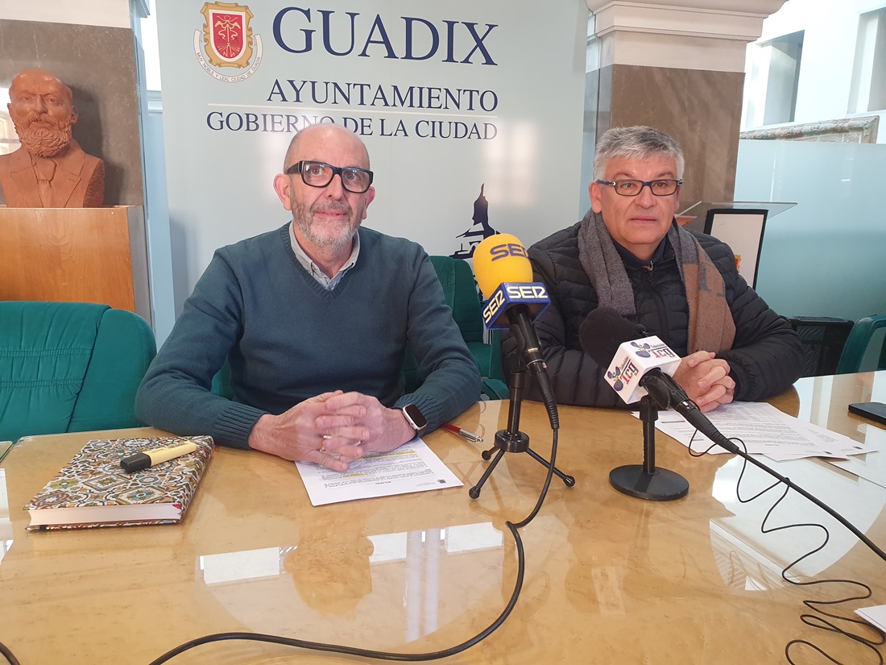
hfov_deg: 67.3
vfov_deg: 53.1
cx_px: 443
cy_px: 332
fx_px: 665
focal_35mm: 26
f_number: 2.4
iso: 250
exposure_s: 1/50
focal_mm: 4.32
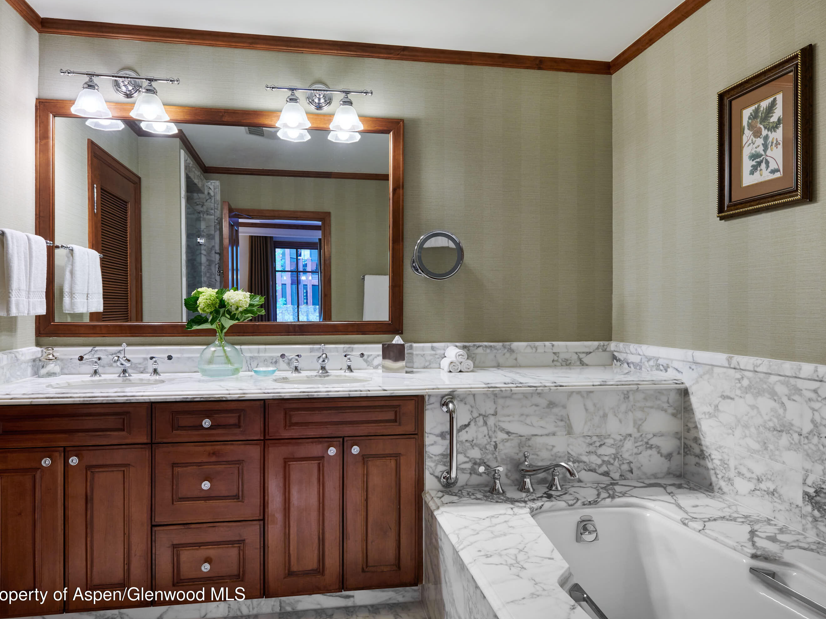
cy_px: 311
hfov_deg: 71.5
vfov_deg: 56.8
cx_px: 391
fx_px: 573
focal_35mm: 24
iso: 320
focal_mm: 22
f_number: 9
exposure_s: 1/5
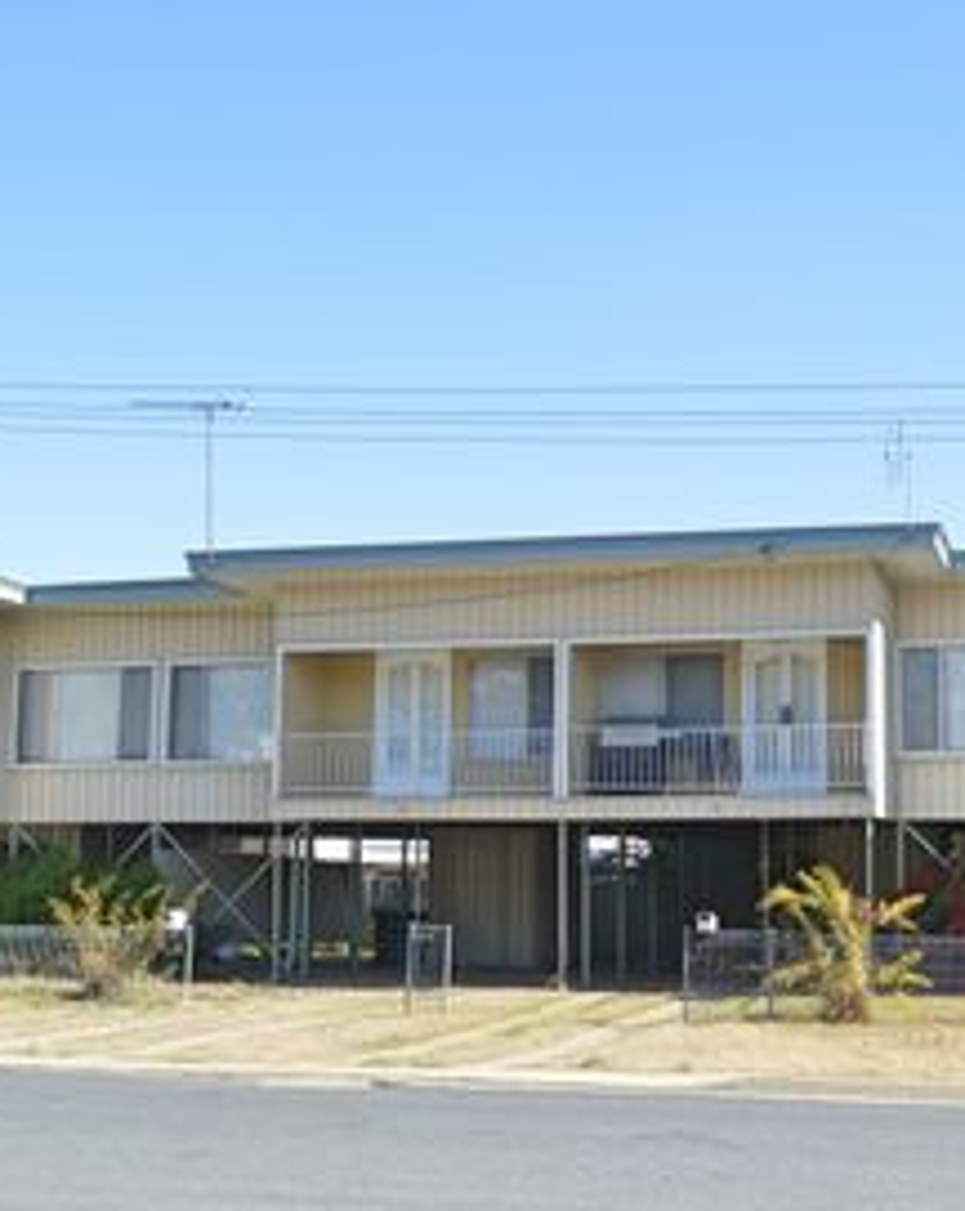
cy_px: 659
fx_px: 1574
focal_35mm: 44
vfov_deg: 42.0
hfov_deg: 33.5
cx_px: 697
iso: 100
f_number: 7.1
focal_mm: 18
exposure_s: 1/200
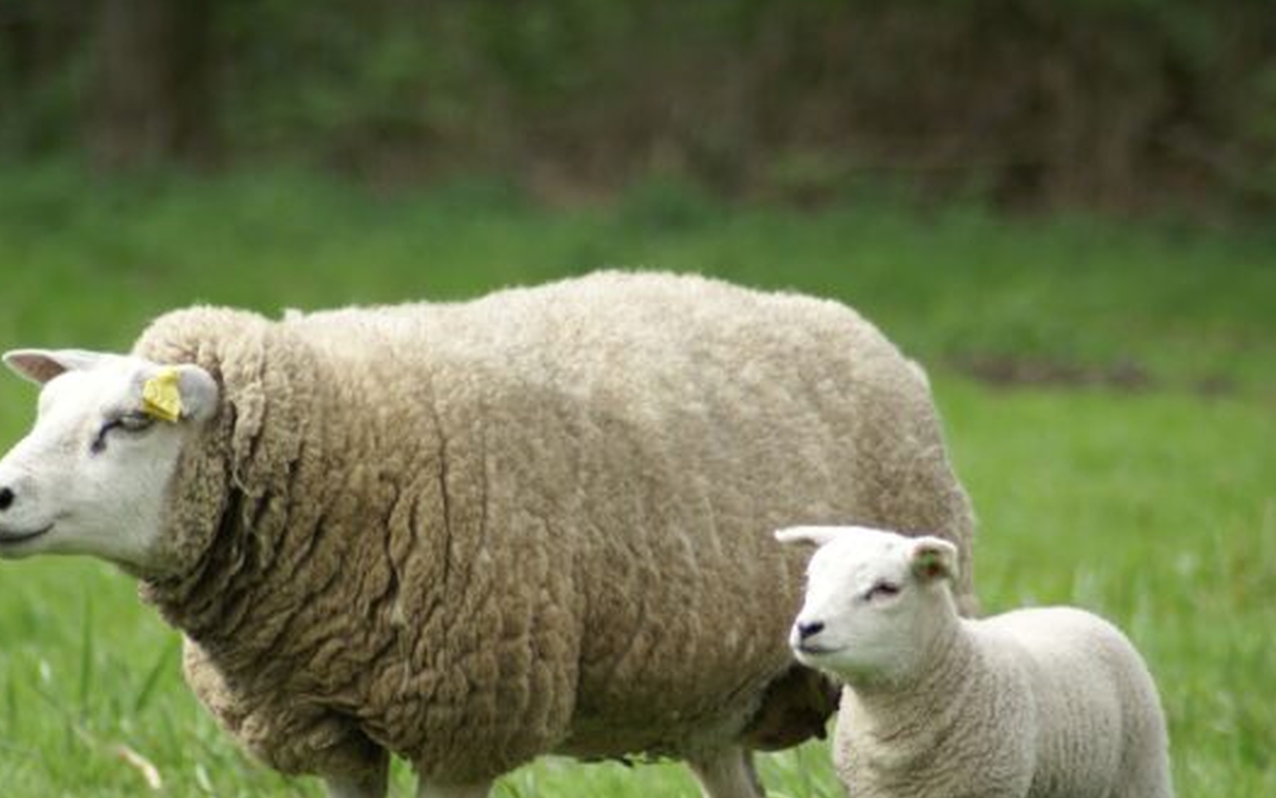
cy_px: 480
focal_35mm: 524
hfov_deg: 4.0
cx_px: 614
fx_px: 18226
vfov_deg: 2.5
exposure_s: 1/500
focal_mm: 300
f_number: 5.6
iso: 200
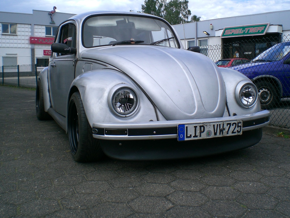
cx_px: 145
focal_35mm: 38
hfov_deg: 49.0
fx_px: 318
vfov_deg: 37.7
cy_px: 109
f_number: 4.4
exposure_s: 1/320
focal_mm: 6.3
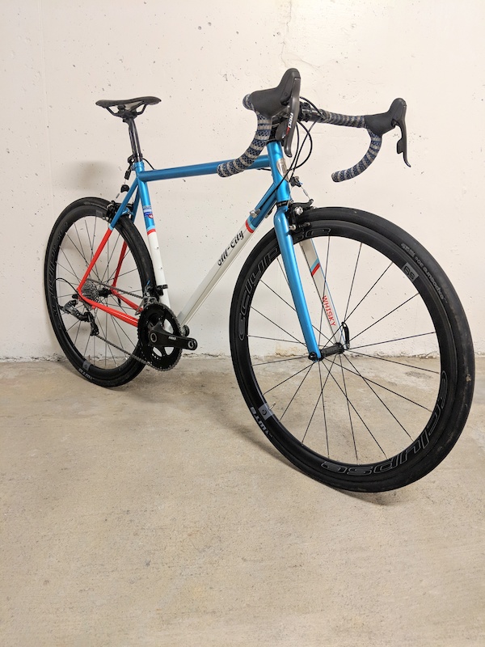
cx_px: 242
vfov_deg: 65.3
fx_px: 504
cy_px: 324
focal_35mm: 27
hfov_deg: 51.4
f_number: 1.8
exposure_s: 1/60
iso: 239
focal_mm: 4.44
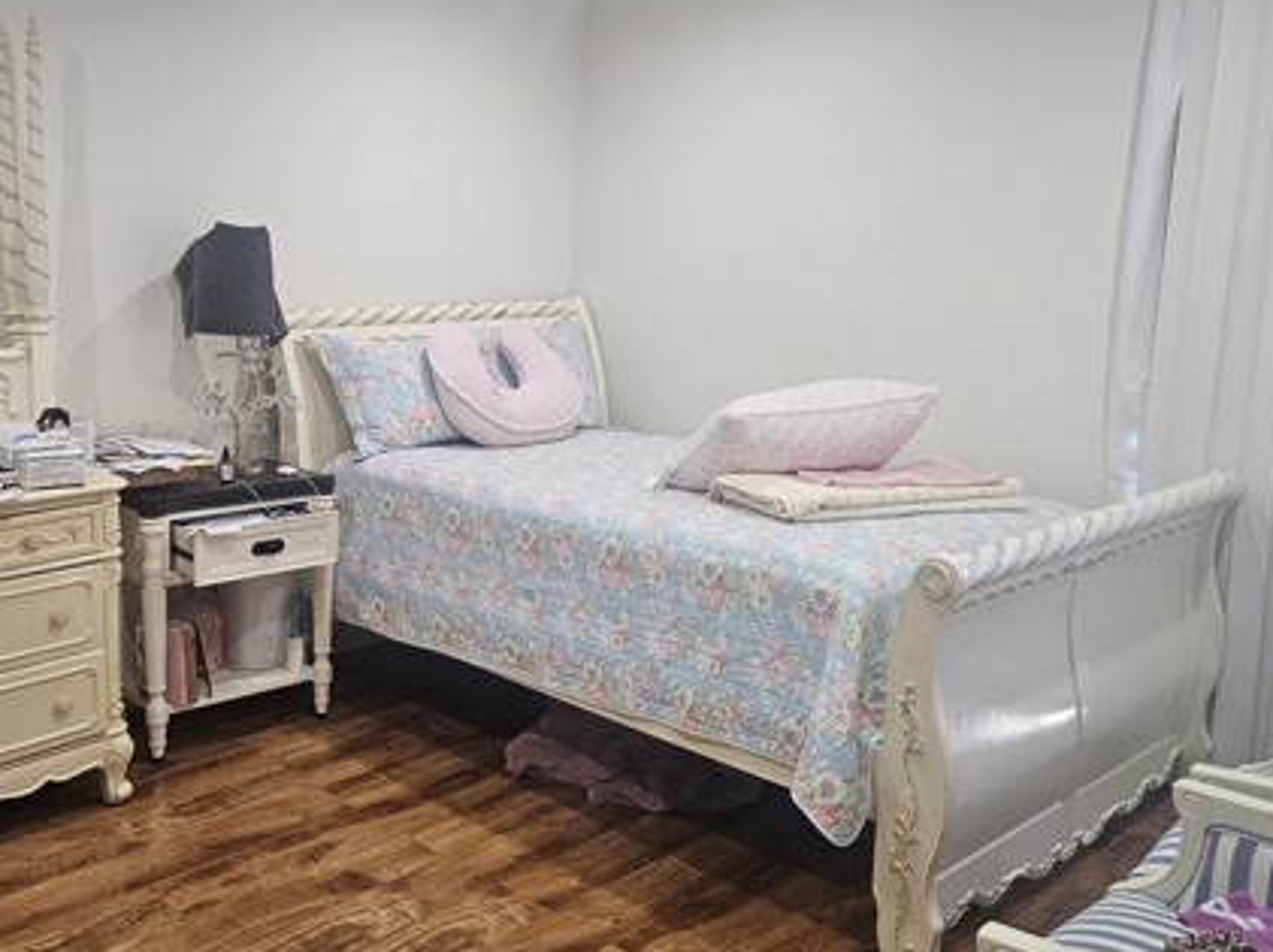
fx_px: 1286
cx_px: 435
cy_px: 444
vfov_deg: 40.6
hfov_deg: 51.8
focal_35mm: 35
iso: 250
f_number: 1.7
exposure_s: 1/120
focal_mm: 6.3
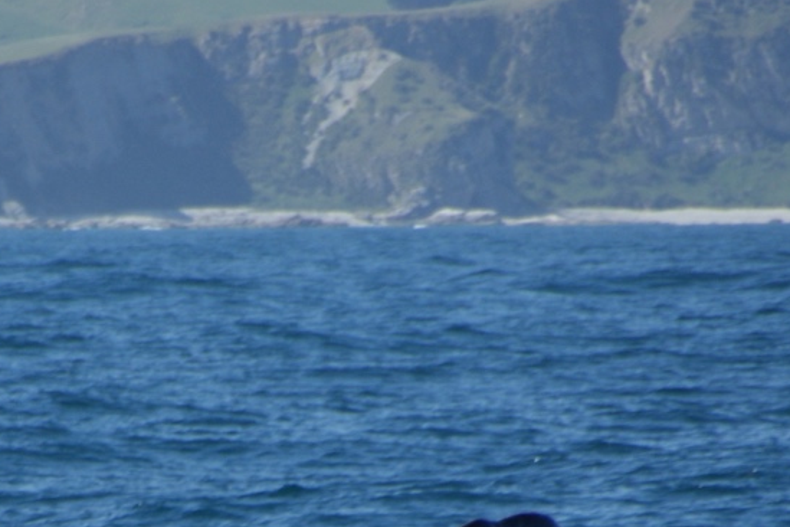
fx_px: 23983
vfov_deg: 1.3
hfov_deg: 1.9
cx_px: 232
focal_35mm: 1093
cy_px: 683
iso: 125
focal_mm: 250
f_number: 6.3
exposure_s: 1/500
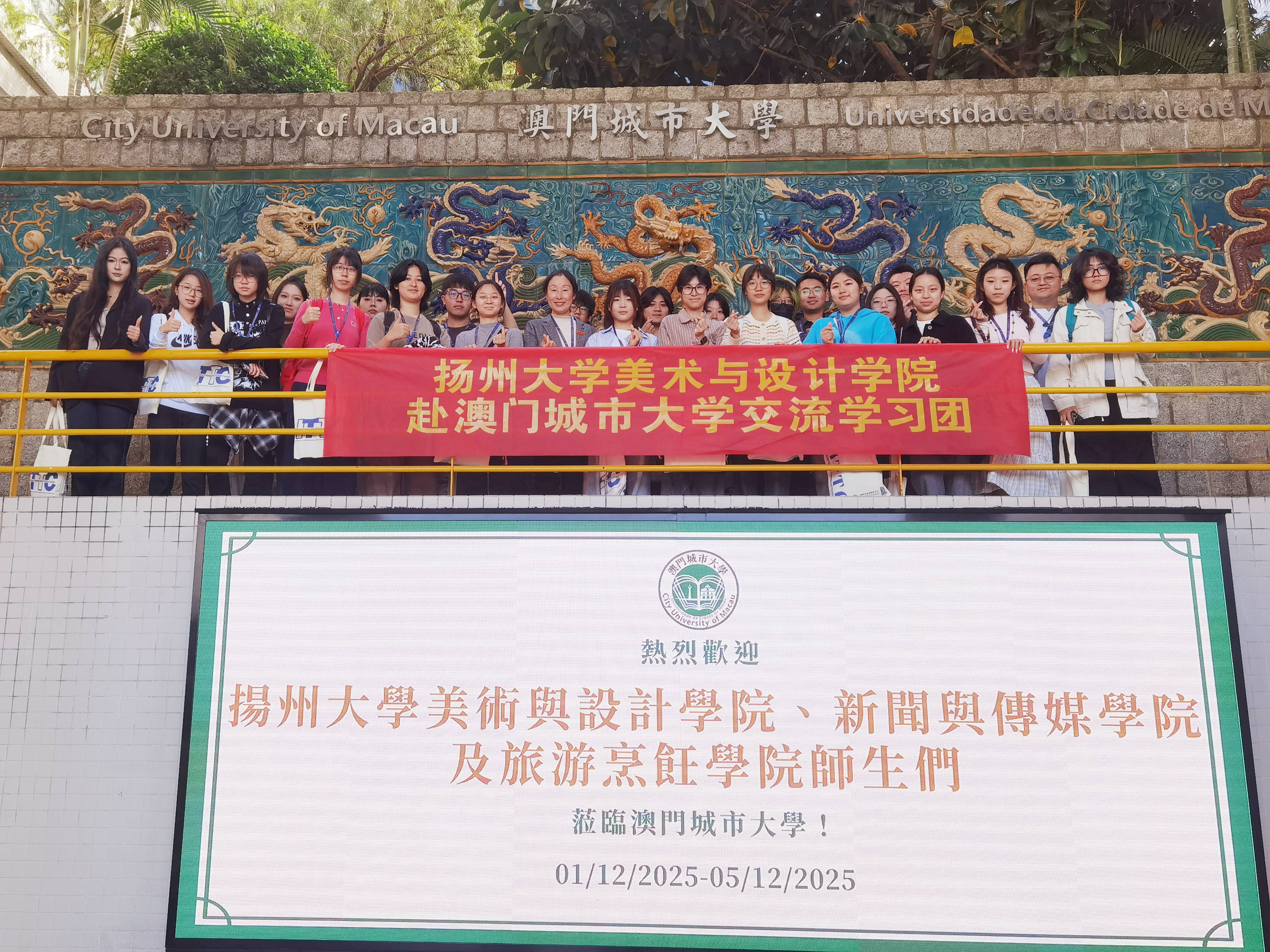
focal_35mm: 32
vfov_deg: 44.2
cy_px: 476
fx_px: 1174
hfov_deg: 56.8
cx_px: 635
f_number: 1.9
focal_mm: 6.71
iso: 80
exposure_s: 1/900
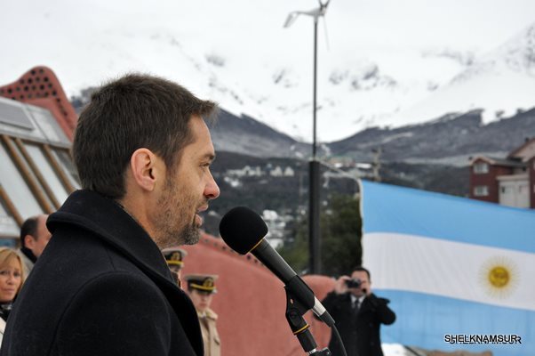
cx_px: 268
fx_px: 1381
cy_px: 178
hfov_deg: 21.9
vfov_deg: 14.7
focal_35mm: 93
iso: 1600
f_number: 9
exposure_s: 1/320
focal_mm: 62
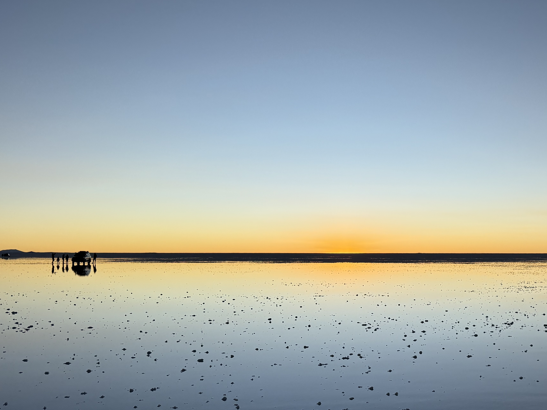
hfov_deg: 45.4
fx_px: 632
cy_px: 238
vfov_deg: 35.9
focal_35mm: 40
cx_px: 402
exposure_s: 1/2299
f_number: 1.78
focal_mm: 6.76
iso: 80
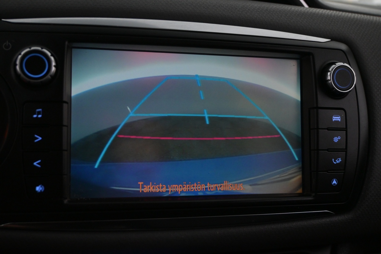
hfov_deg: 48.7
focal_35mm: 40
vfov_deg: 33.6
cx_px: 190
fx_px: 421
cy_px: 127
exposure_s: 1/100
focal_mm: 26.5
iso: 2500
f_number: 5
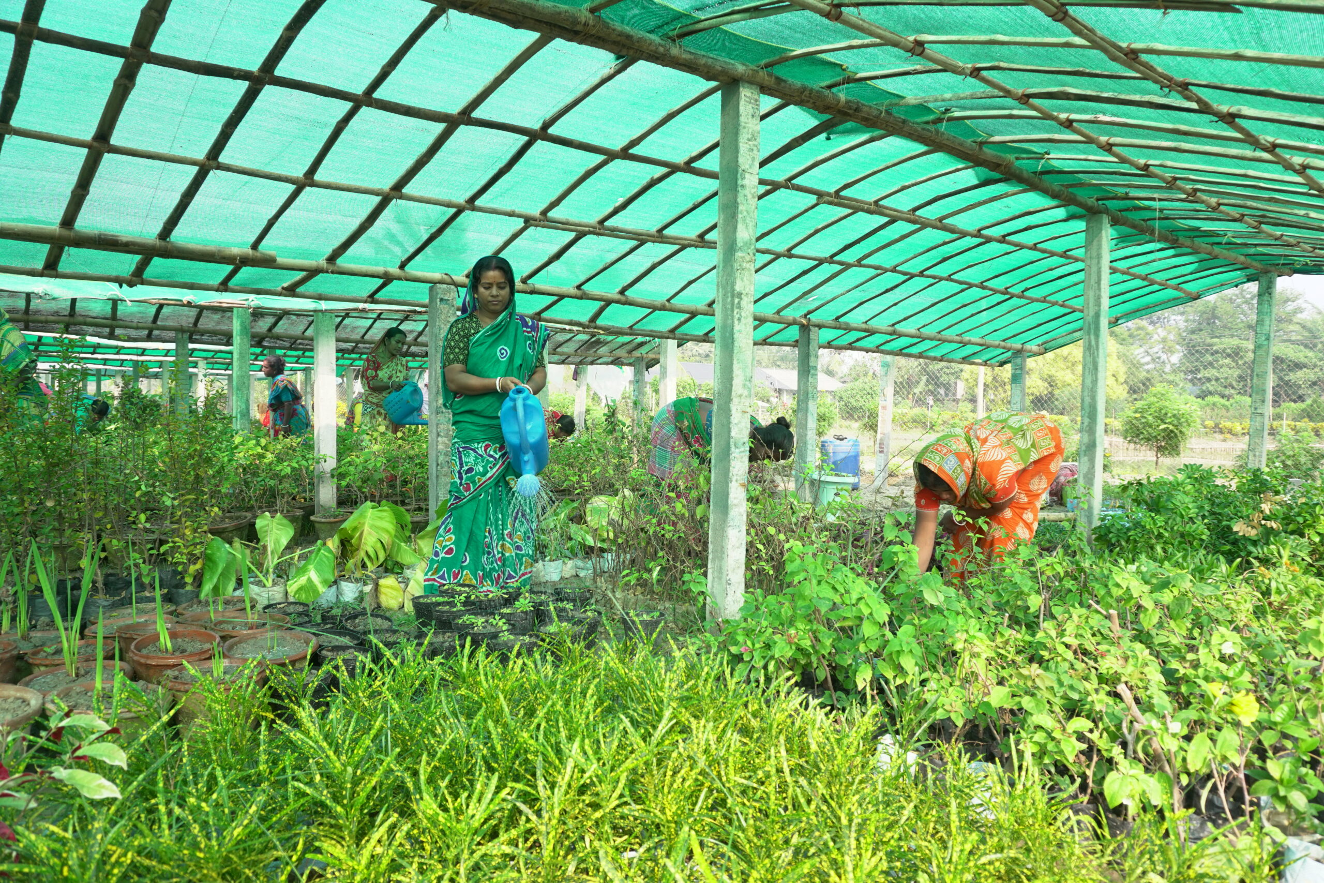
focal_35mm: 24
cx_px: 662
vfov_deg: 53.1
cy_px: 442
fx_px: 883
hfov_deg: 73.7
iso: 320
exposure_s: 1/320
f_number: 4.5
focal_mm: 16
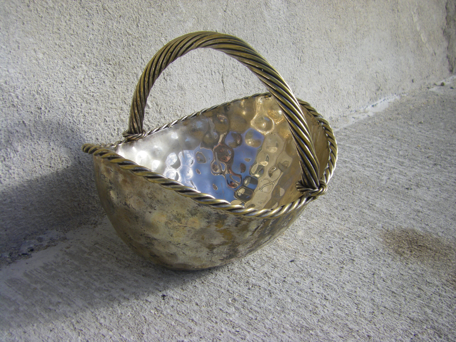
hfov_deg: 49.0
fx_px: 501
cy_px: 171
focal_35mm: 38
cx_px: 228
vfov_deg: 37.7
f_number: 7
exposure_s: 1/125
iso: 64
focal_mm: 6.3
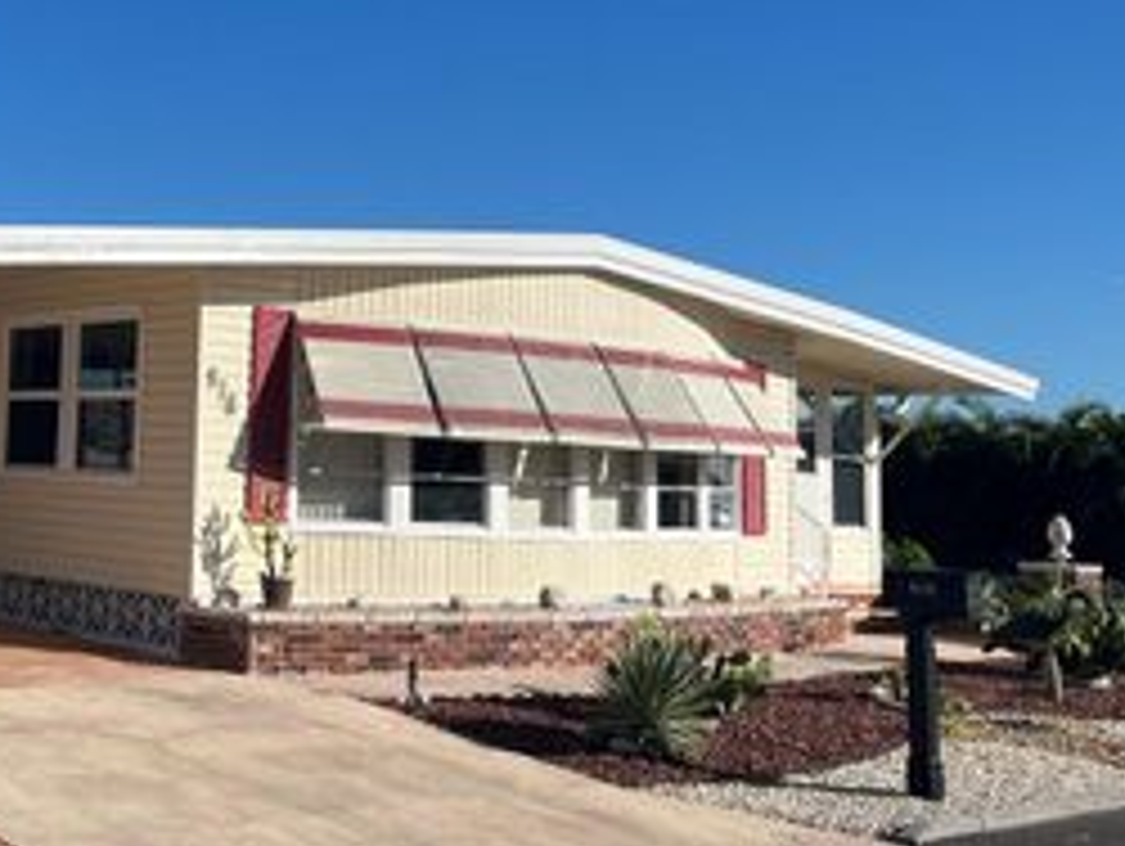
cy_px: 286
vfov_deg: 27.9
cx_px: 126
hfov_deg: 34.8
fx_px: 1692
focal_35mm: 52
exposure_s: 1/5319
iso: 50
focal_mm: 5.1
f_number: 1.6
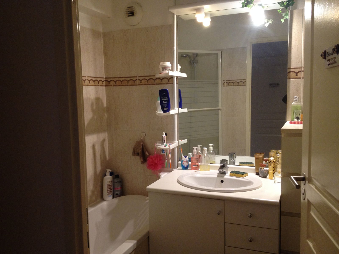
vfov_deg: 40.7
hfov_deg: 52.6
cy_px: 127
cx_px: 170
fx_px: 343
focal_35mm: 35
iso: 125
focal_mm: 4.28
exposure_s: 1/20
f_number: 2.4
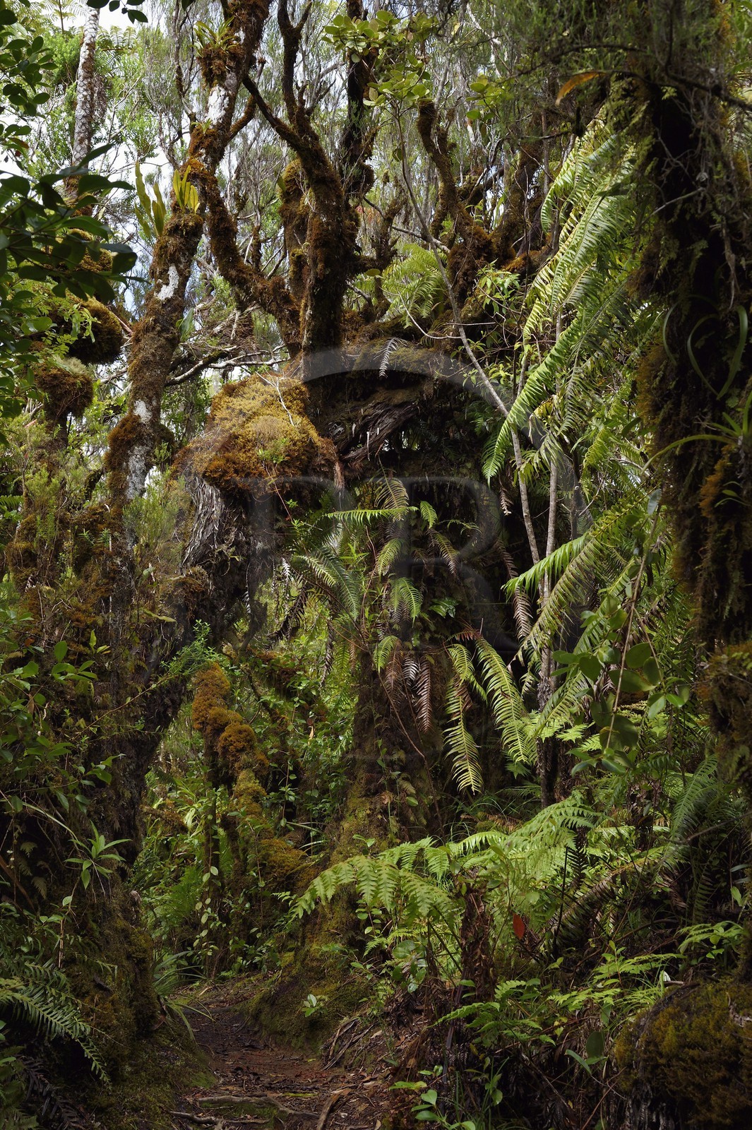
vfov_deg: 48.5
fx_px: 1255
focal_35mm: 40
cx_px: 376
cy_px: 565
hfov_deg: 33.4
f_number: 13
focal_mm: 40
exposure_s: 1/160
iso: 800
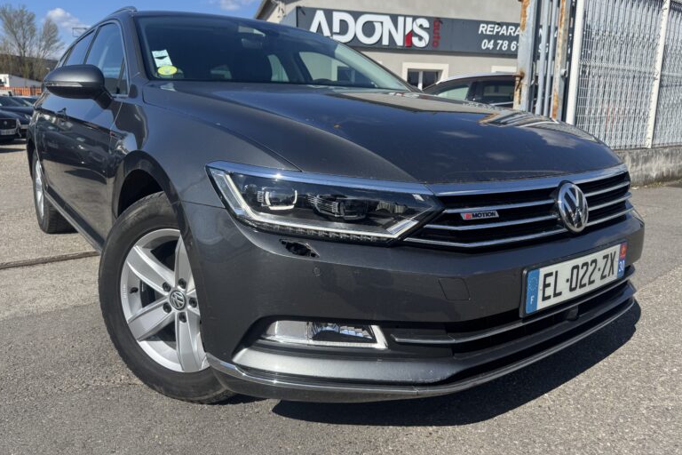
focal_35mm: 26
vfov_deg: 49.5
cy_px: 203
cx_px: 348
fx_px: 493
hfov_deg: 69.4
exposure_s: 1/4310
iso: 80
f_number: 1.78
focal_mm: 6.76
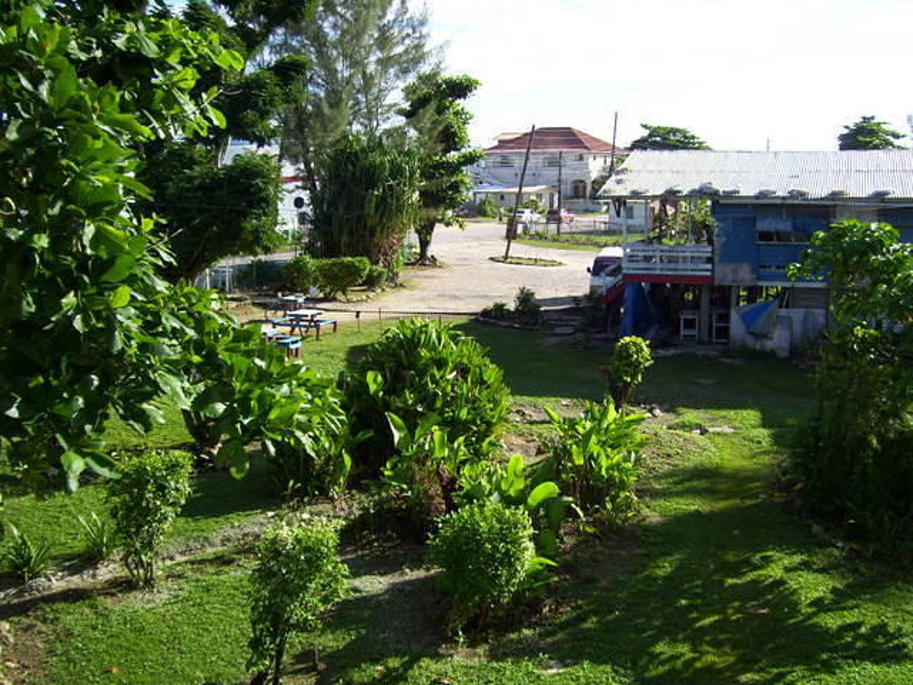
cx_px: 456
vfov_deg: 39.7
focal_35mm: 36
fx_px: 950
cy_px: 342
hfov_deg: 51.4
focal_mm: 6
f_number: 2.7
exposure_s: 1/640
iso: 80
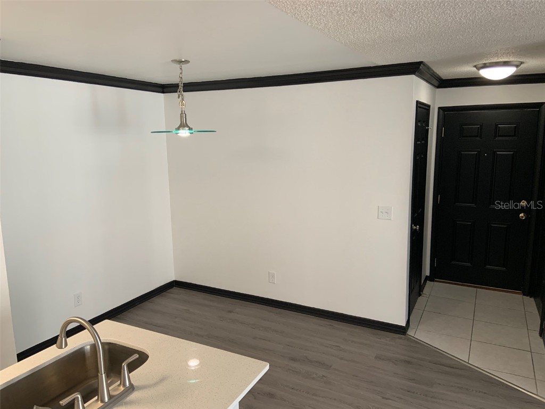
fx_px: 409
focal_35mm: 26
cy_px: 204
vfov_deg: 53.1
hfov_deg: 67.3
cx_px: 272
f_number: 1.8
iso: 80
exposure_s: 1/60
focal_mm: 4.25
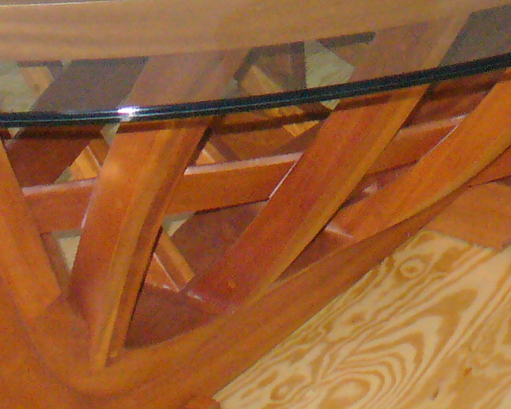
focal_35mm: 148
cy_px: -259
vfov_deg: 10.0
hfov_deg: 12.9
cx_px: 489
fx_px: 2238
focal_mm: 6.1
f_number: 2.8
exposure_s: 1/60
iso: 400
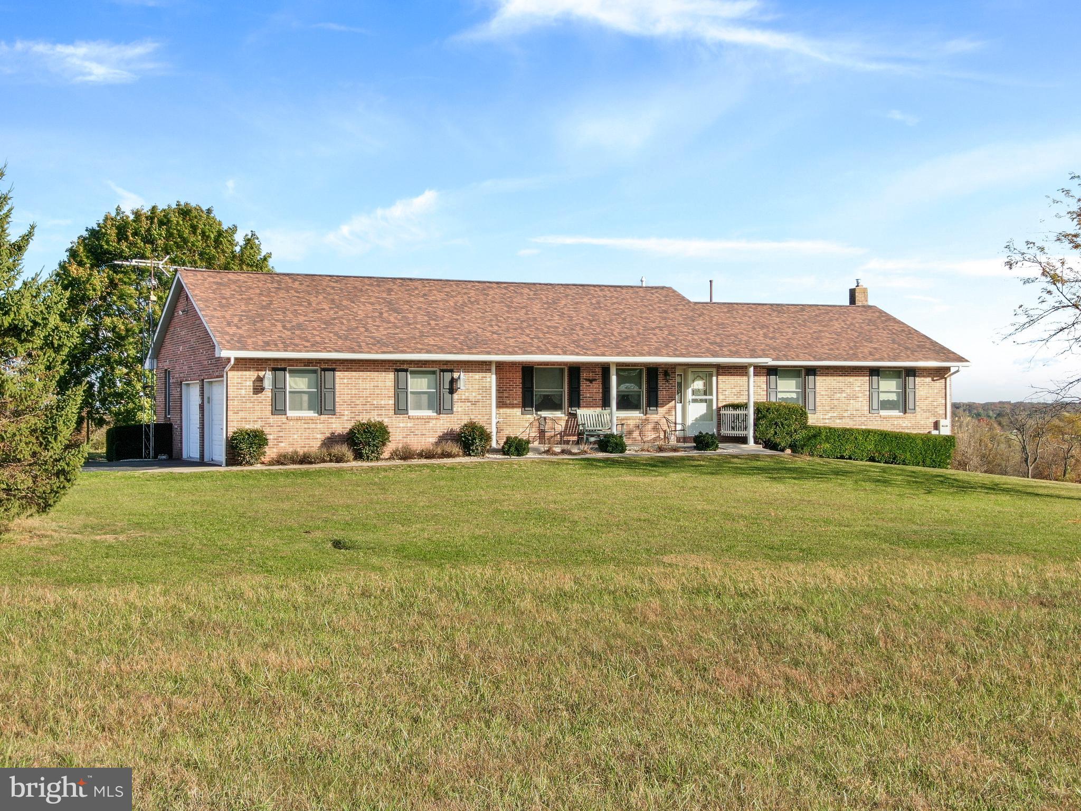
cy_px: 406
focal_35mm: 47
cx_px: 540
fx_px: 1468
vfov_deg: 30.9
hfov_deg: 40.4
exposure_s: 1/240
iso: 110
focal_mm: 8.42
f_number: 3.8
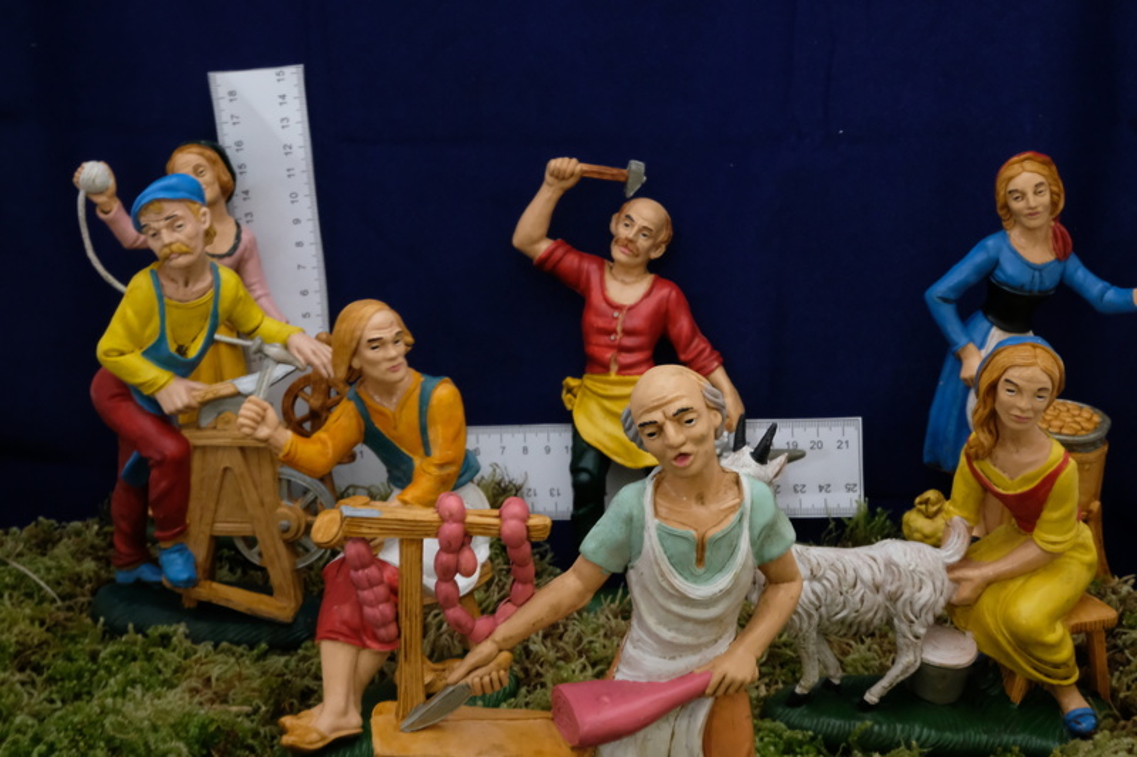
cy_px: 378
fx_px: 1484
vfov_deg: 28.6
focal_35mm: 47
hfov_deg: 41.9
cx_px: 568
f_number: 22
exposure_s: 1/4
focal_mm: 31.5
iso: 4000
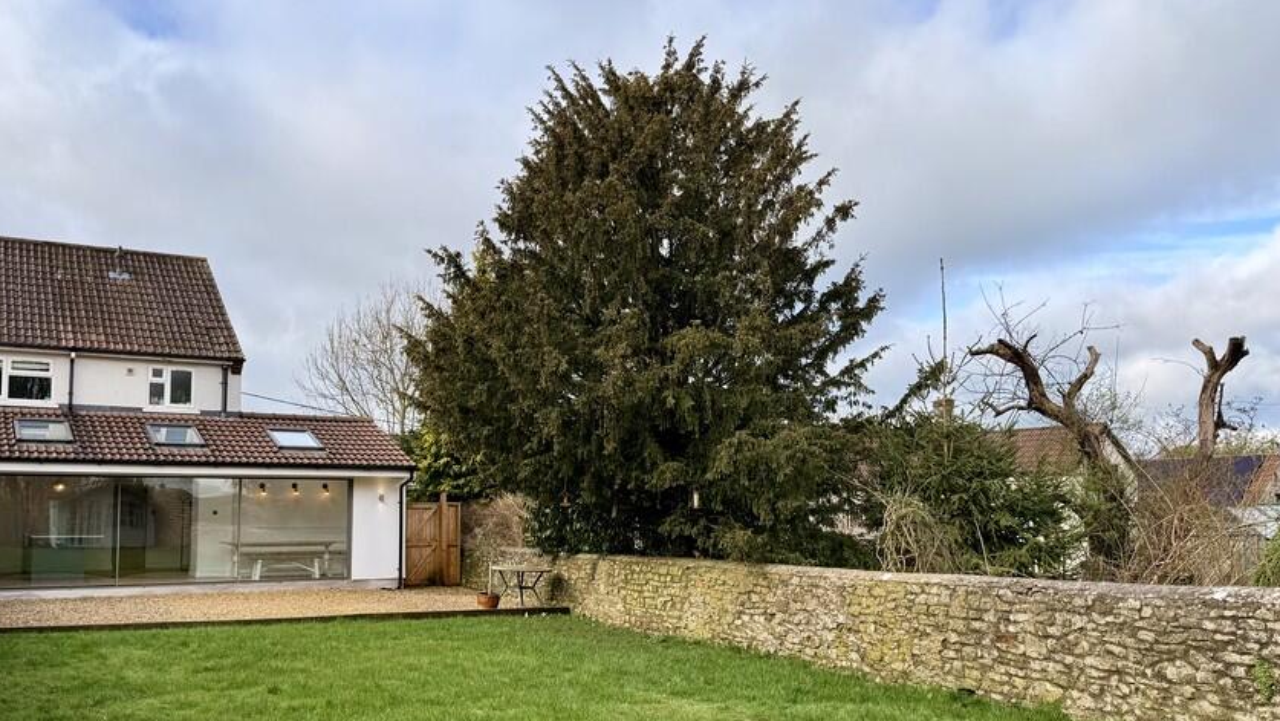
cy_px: 439
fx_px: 1086
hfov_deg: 60.6
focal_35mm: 32
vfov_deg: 36.5
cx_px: 525
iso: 80
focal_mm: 6.76
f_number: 1.78
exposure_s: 1/2703
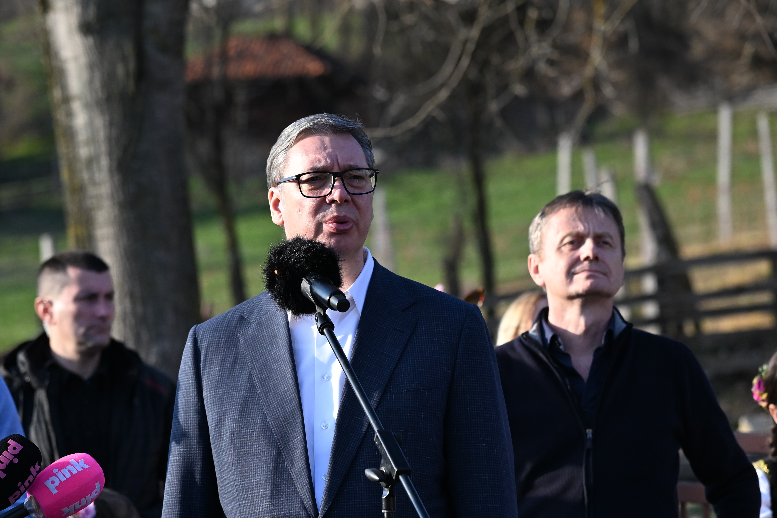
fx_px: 3885
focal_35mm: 180
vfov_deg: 7.6
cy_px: 259
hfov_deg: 11.4
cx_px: 388
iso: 800
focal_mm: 120
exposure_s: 1/3200
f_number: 4
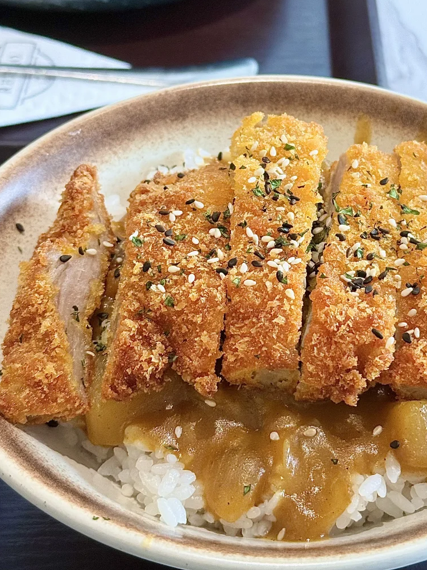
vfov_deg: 27.9
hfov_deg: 21.2
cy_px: 161
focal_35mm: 69
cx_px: 300
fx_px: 1135
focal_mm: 6.76
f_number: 1.78
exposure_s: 1/40
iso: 320
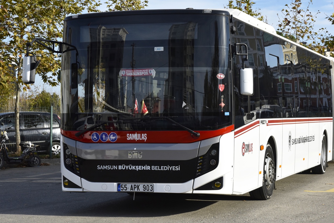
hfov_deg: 25.0
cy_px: 103
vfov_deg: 16.9
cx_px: 200
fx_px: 752
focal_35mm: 81
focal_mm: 66
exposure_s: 1/800
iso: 1250
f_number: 14
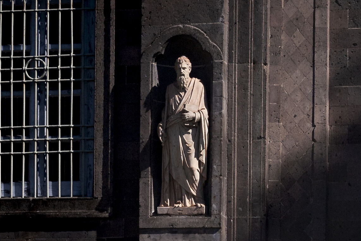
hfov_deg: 8.2
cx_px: 212
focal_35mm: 251
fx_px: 2517
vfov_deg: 5.5
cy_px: 193
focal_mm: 80
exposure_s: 1/2000
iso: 1000
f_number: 10
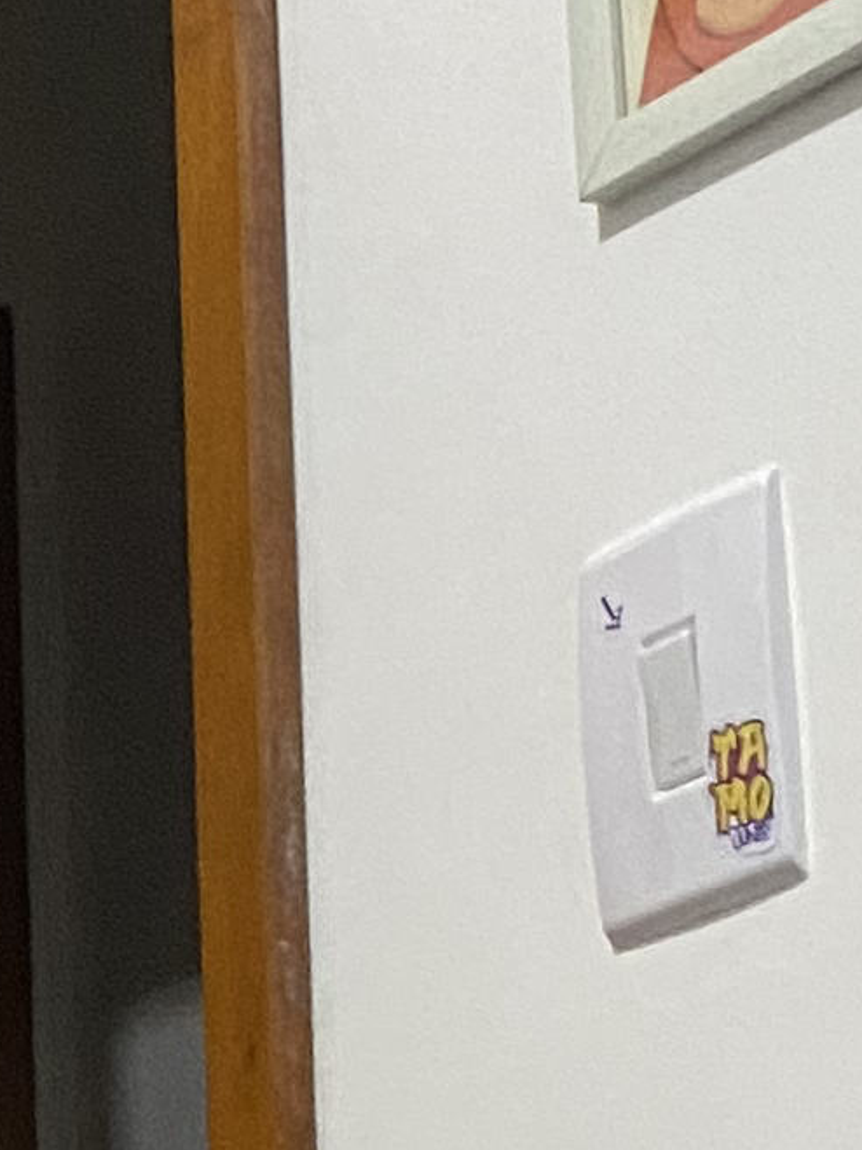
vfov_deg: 12.1
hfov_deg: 8.3
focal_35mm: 159
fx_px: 5281
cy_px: 1391
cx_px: -1464
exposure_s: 1/60
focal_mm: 4.25
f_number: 1.8
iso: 400
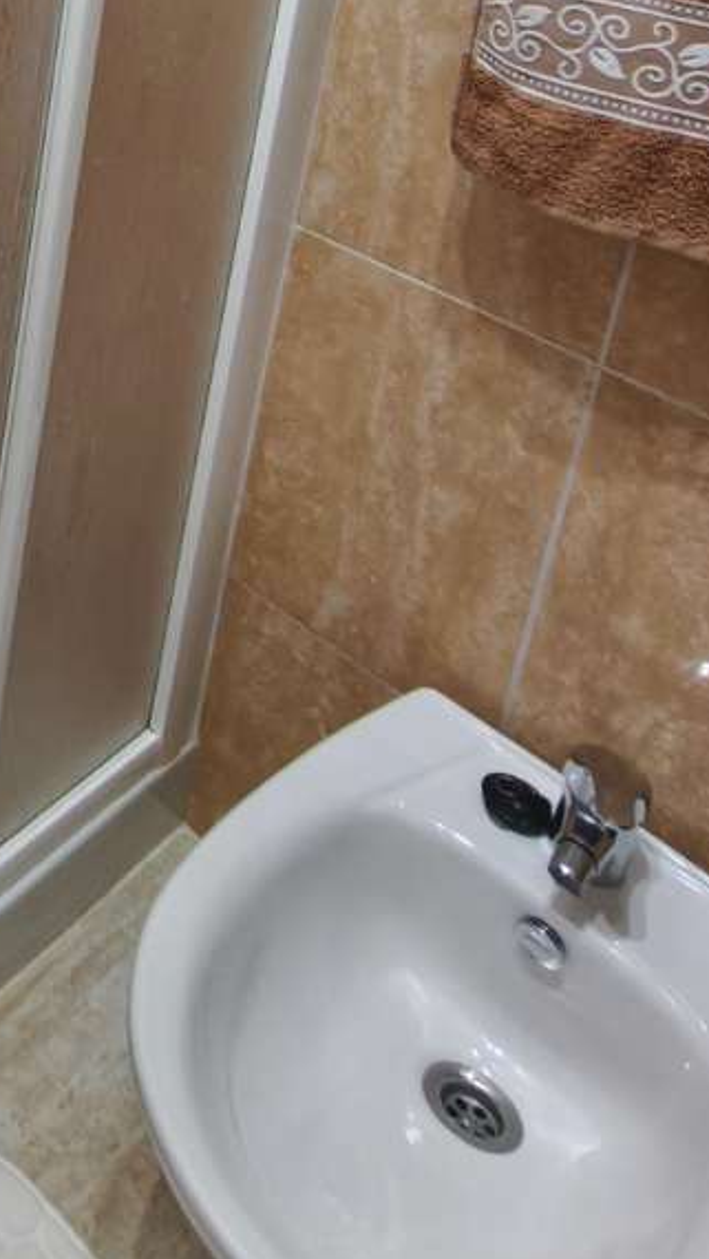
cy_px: -203
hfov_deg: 21.0
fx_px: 1436
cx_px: -489
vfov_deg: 37.5
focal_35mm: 43
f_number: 2.2
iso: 160
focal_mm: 1.91
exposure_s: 1/50
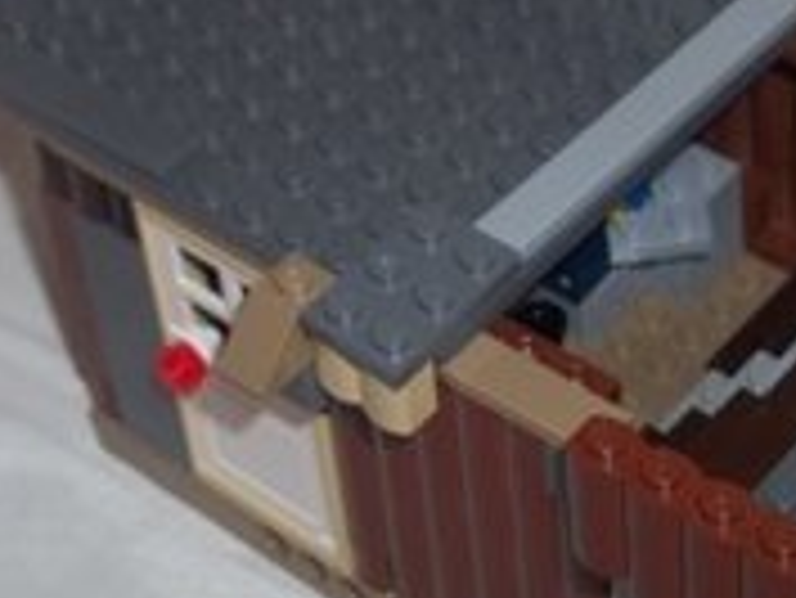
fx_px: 2232
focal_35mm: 97
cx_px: 513
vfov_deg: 15.2
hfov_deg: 20.2
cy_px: 135
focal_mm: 5.7
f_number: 2.9
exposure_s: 1/30
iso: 64
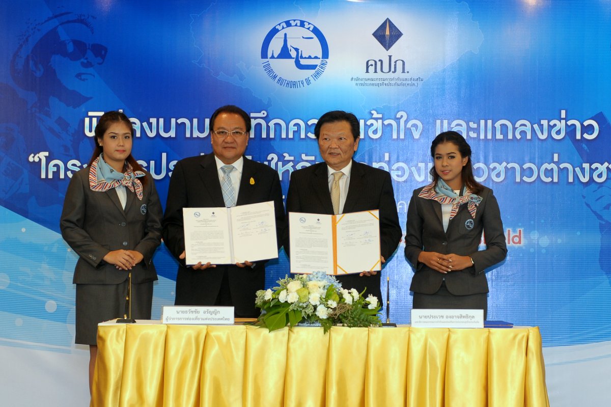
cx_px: 306
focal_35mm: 70
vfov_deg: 19.4
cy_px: 204
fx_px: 1188
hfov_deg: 28.9
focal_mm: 70
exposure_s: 1/125
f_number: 3.2
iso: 640
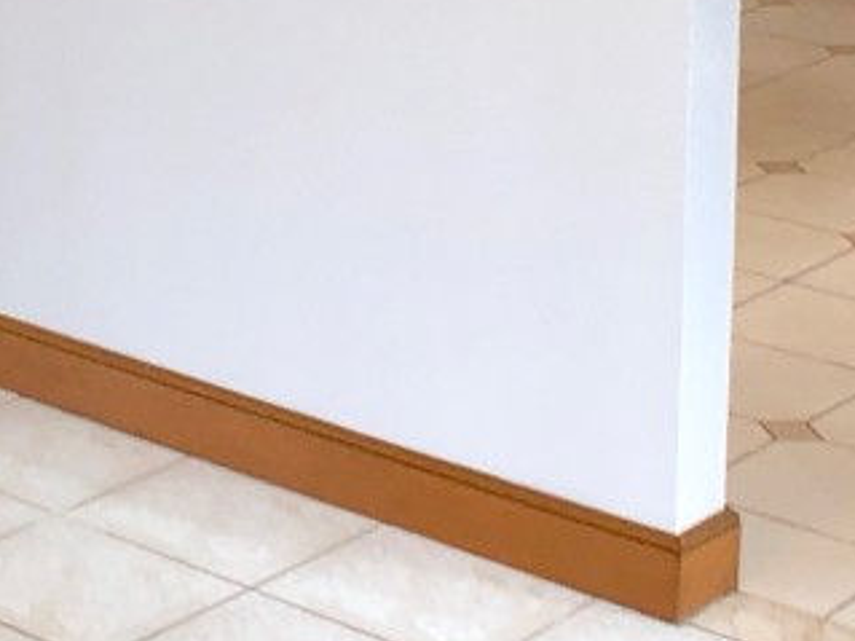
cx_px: -389
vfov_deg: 8.0
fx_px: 4444
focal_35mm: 180
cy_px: -384
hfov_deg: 10.6
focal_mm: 3.99
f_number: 1.8
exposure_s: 1/30
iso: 32
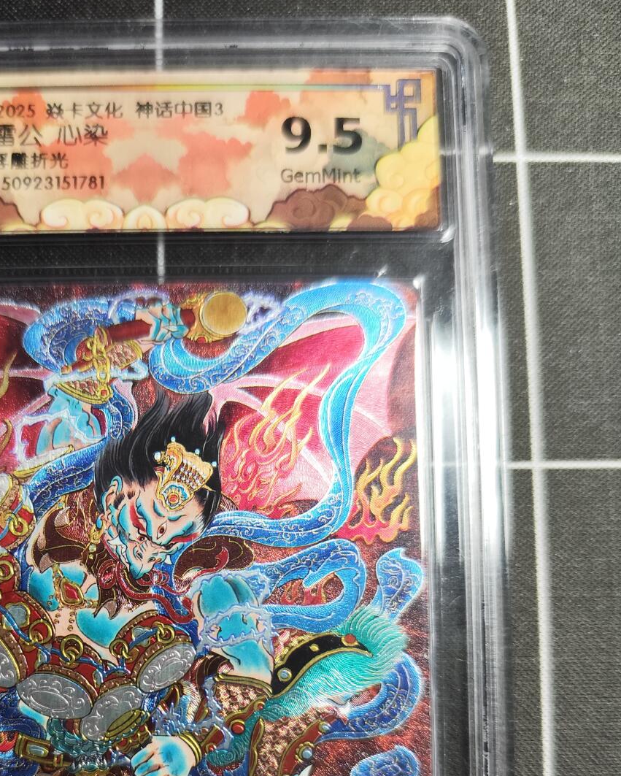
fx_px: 873
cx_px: 160
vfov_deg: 46.4
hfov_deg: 38.2
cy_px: 570
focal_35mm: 38
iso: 320
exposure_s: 1/100
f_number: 1.65
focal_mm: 6.14
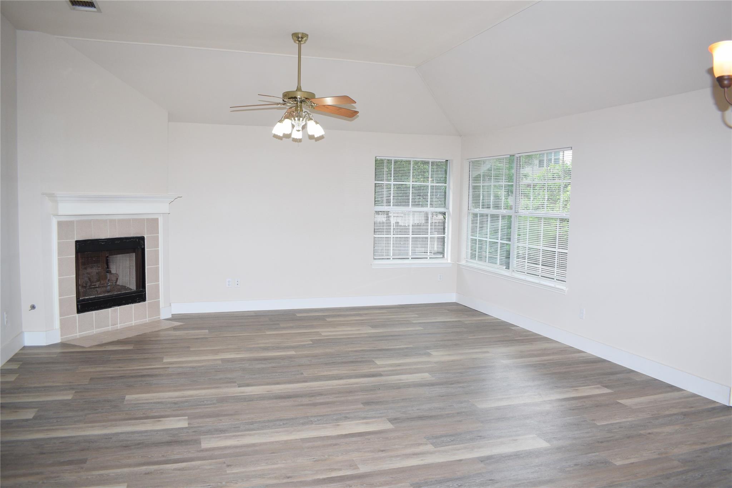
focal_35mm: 27
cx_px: 366
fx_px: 549
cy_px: 244
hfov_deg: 67.4
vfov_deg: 47.9
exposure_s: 1/100
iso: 400
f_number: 5
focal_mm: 18
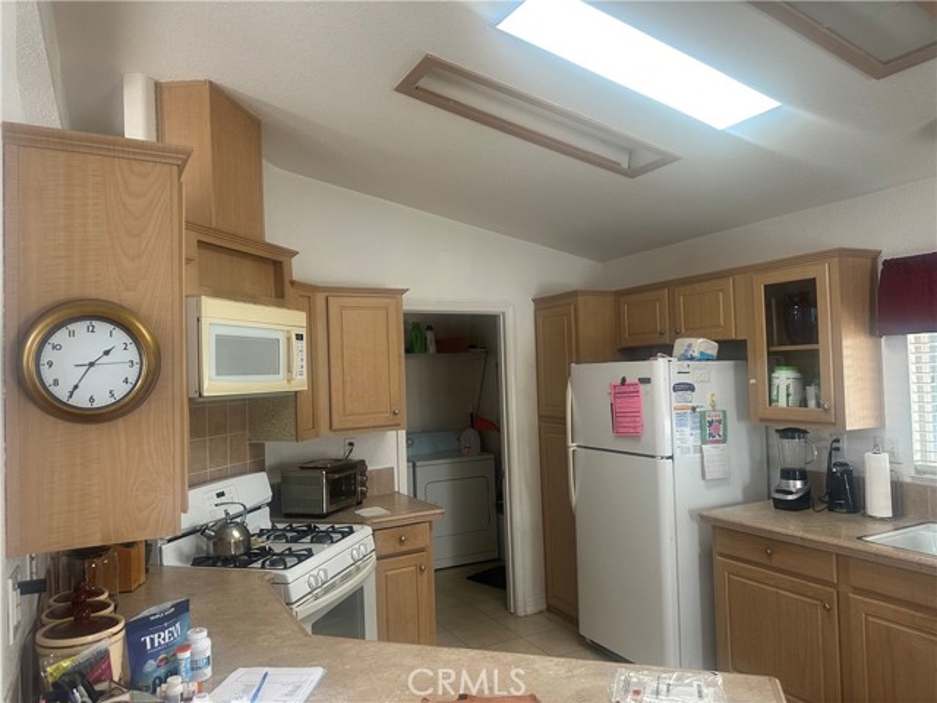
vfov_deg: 56.8
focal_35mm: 24
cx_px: 468
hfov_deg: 71.6
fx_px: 650
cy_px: 352
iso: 200
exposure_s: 1/121
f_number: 1.78
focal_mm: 6.86
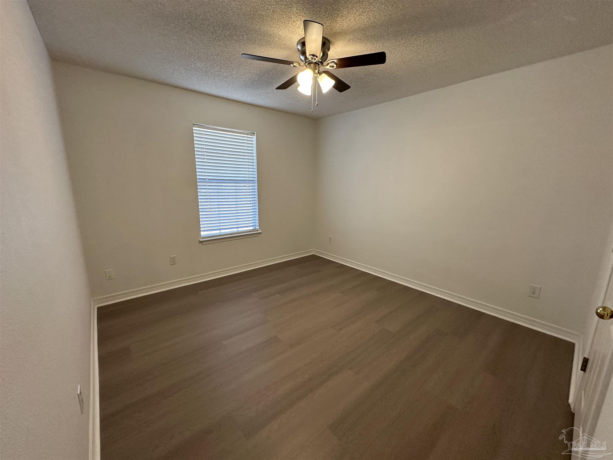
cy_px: 230
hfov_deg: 102.1
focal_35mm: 14
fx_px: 248
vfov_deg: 85.7
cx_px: 306
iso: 200
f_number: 2.2
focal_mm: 2.22
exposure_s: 1/120
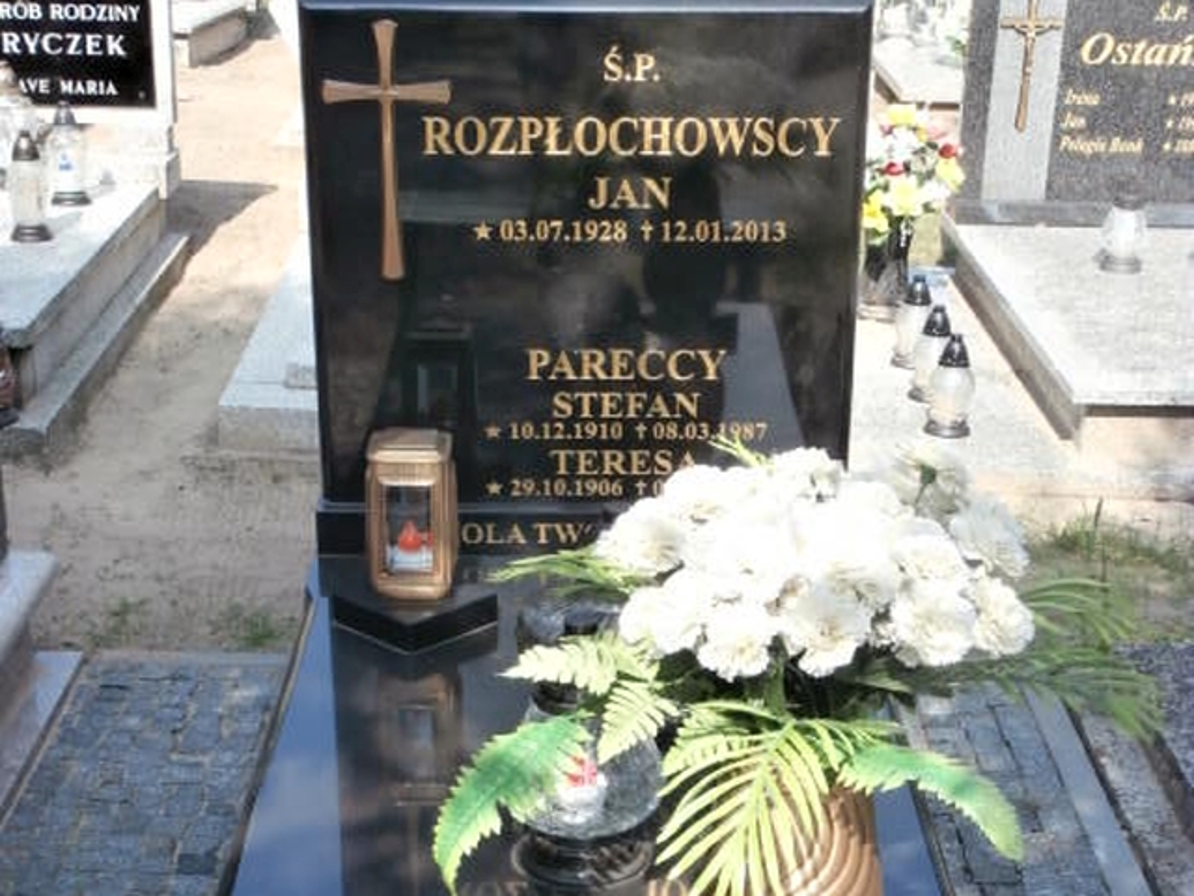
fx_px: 1621
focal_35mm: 47
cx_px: 597
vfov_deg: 30.9
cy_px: 448
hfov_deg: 40.4
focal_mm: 8.29
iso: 100
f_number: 4.2
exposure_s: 1/250
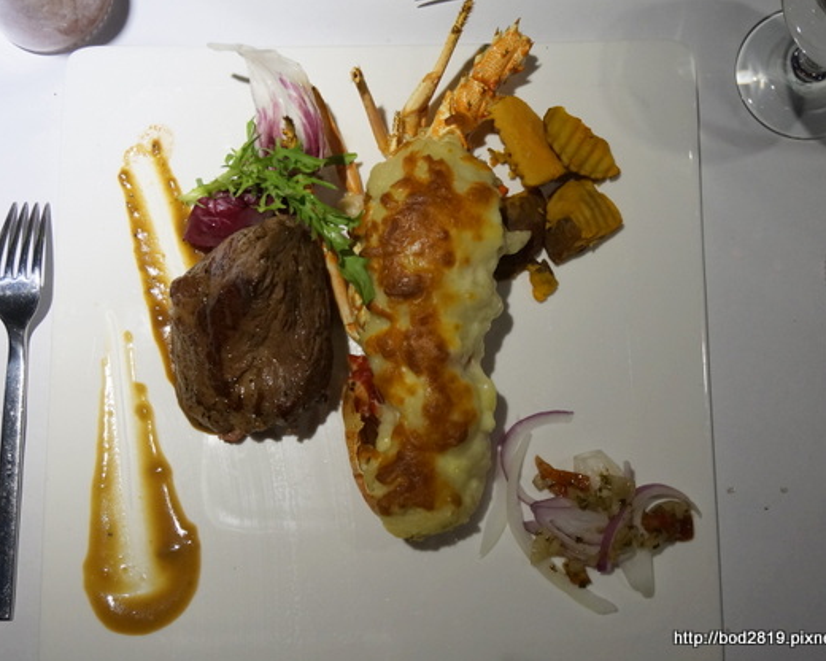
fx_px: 1100
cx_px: 423
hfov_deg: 41.2
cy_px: 331
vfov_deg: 33.4
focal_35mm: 45
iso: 1250
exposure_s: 1/160
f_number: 4.5
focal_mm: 26
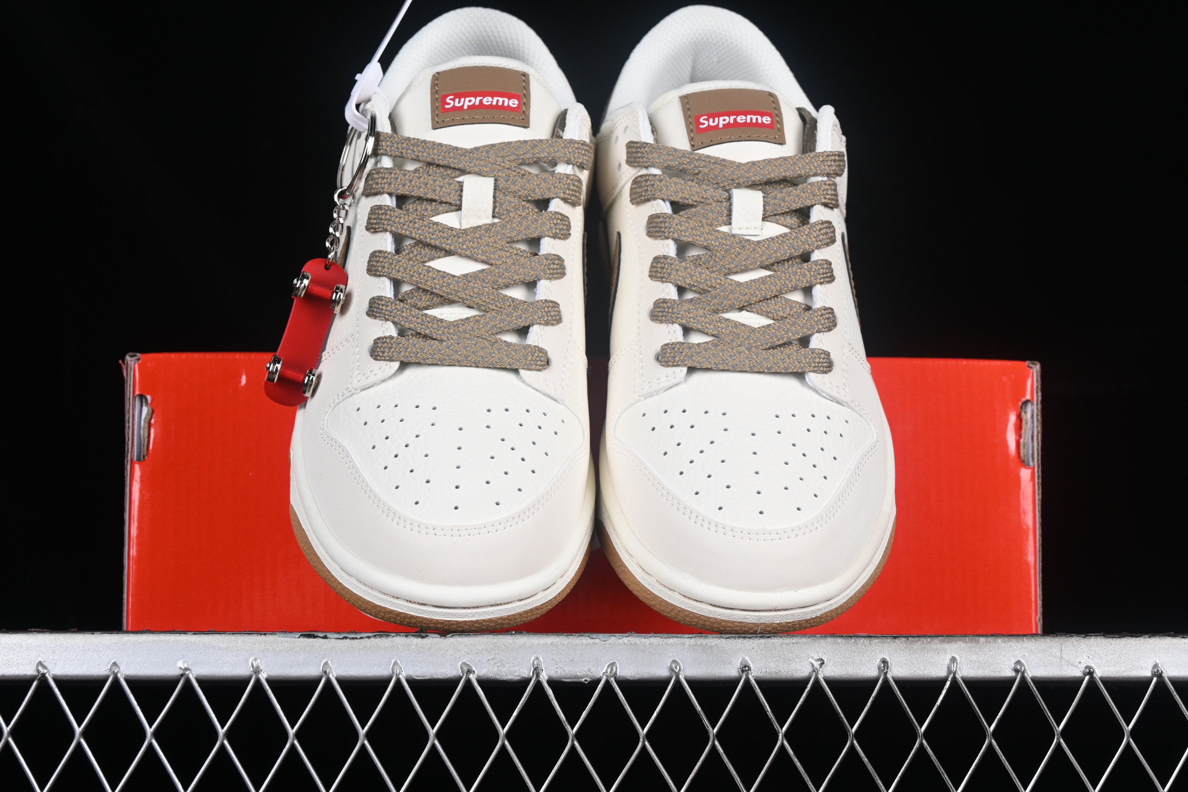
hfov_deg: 27.0
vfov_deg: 18.2
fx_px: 2475
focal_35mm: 75
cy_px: 396
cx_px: 594
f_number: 8
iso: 160
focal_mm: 50
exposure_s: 1/100
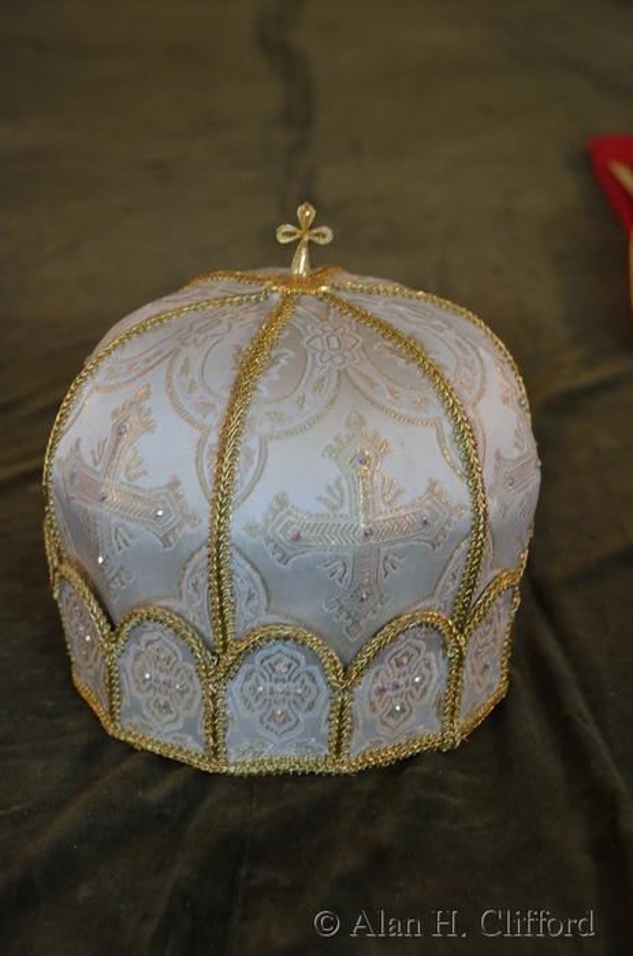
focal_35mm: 66
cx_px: 316
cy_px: 478
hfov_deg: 20.5
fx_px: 1750
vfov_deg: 30.6
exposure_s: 1/30
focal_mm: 44
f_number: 4.5
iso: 1400
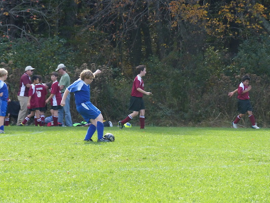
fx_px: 1872
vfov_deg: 6.2
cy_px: 102
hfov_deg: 8.2
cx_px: 135
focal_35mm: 240
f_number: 2.8
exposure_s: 1/500
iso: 320
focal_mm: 43.3
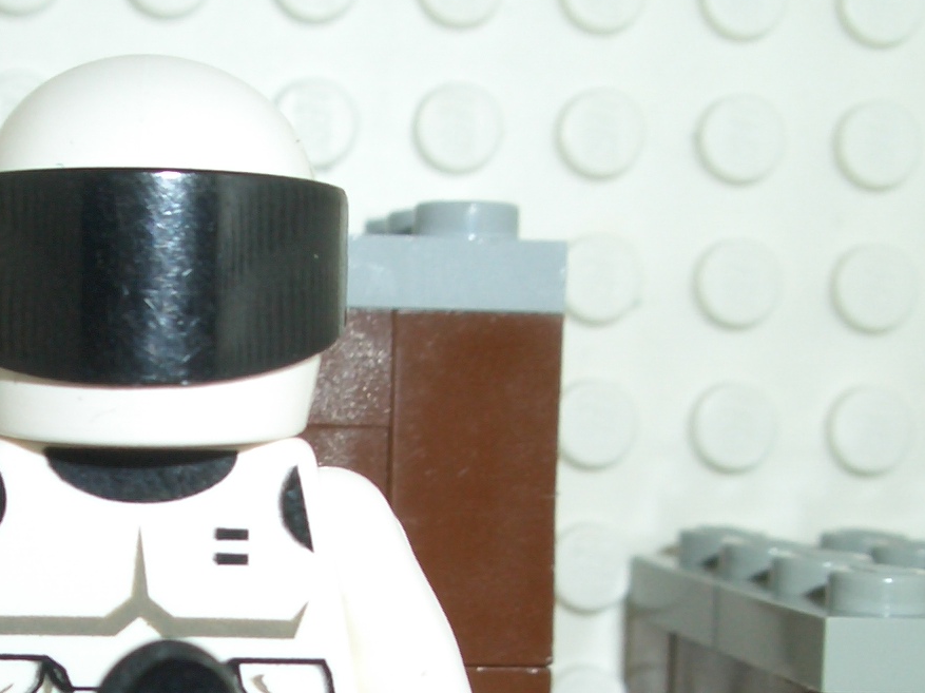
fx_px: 2457
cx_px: 168
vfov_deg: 15.9
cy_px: 625
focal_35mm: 92
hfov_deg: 21.0
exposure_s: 1/60
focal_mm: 5.8
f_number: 4.3
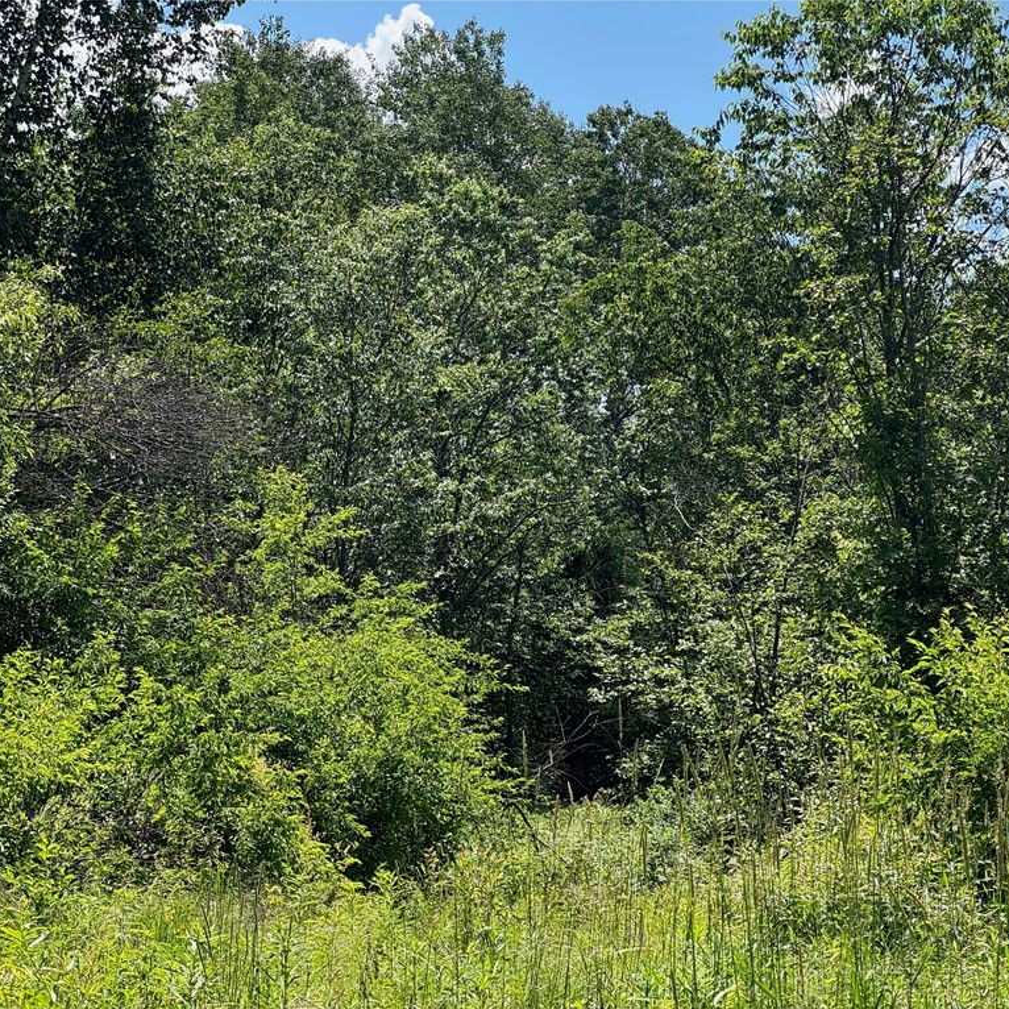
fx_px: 3001
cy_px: 504
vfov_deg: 19.1
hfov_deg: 19.1
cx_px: 586
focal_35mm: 91
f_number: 2.8
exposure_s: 1/511
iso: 25
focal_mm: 9
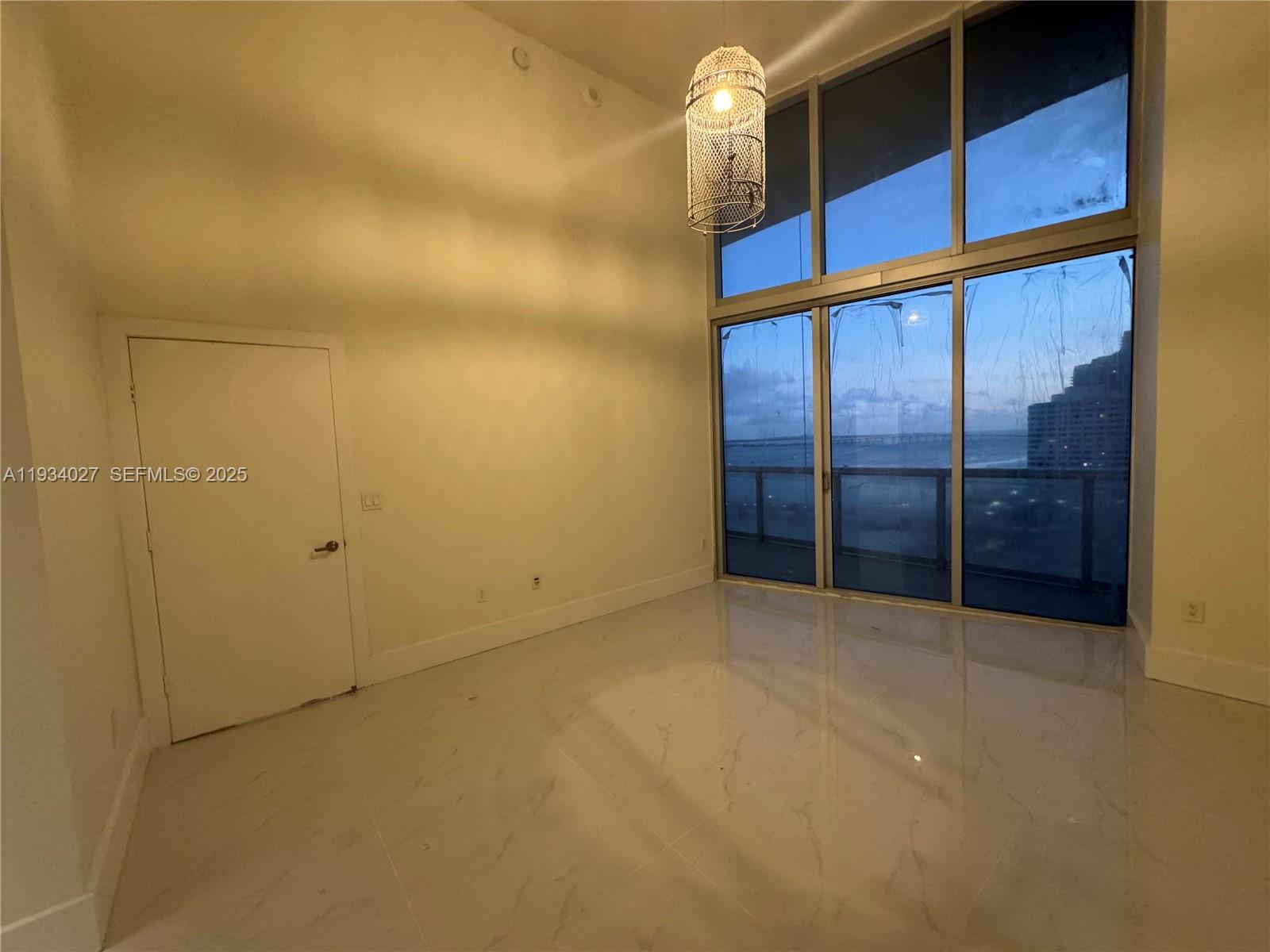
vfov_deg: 85.7
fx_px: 514
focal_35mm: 14
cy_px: 476
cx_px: 635
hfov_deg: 102.1
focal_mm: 2.22
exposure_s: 1/60
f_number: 2.2
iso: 800
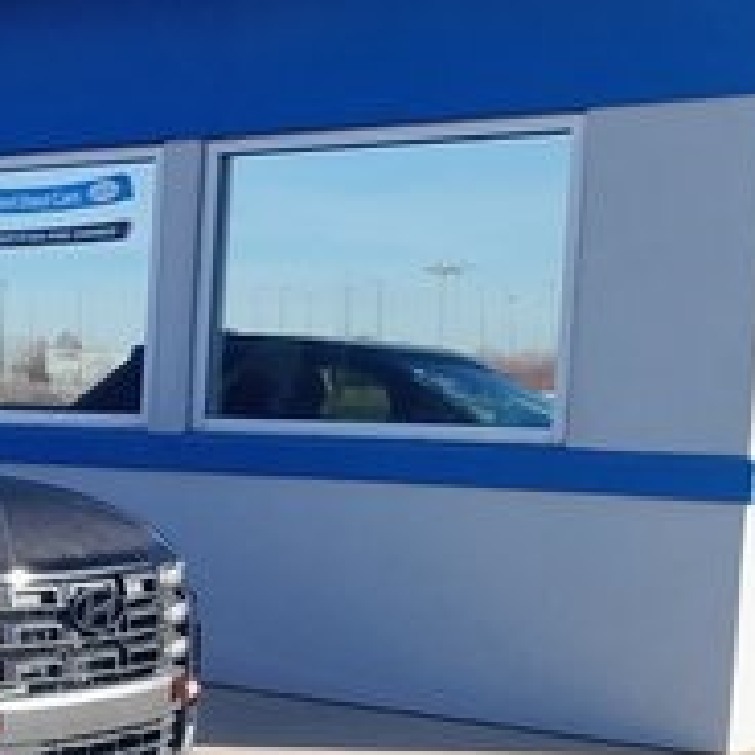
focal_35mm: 83
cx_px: -378
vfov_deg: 20.7
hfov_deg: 18.5
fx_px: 2048
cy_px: 587
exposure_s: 1/205
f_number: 1.8
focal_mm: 4
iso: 40
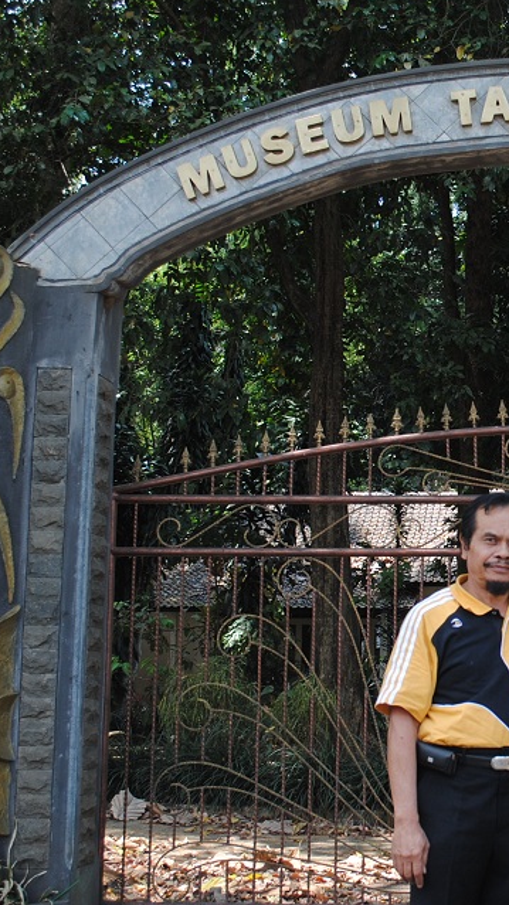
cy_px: 457
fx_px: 1489
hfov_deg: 18.7
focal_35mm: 62
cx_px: 550
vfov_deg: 33.8
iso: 125
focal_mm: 26
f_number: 5.6
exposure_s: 1/125
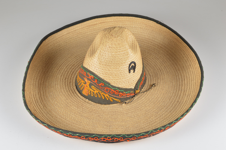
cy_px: 75
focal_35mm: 82
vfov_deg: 16.5
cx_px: 113
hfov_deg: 24.6
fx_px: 517
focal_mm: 55
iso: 100
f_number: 11
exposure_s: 1/125
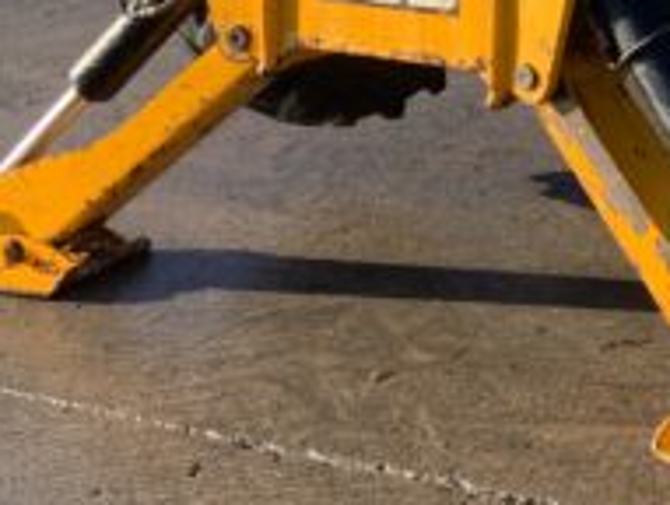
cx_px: 782
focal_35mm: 97
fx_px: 1881
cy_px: -112
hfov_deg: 19.2
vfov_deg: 14.8
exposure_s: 1/749
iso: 16
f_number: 1.8
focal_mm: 3
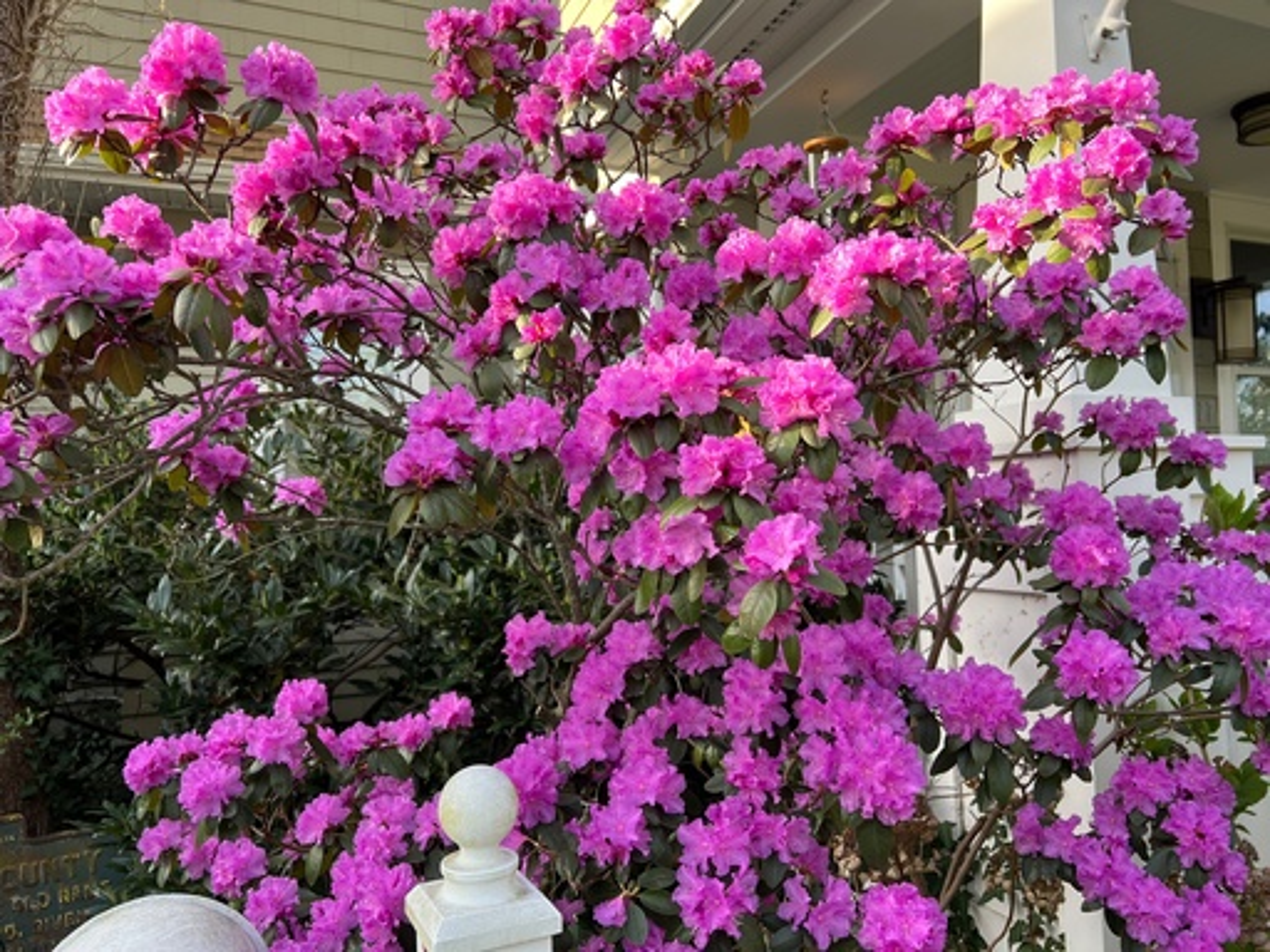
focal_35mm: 26
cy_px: 476
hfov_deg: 67.3
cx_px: 635
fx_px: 954
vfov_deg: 53.1
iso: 50
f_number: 1.5
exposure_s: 1/404
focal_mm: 5.7
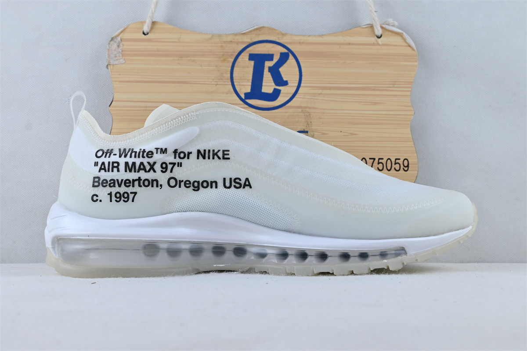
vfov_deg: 29.9
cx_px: 264
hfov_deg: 43.6
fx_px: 659
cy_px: 176
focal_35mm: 45
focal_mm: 30
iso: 100
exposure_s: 1/40
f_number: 7.1
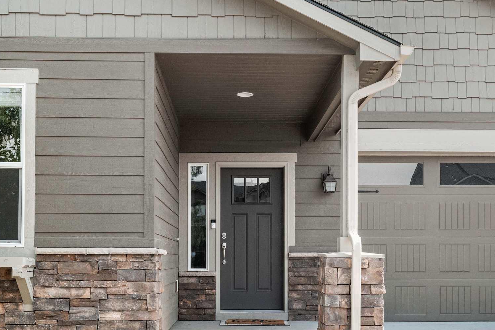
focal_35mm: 47
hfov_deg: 42.0
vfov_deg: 28.3
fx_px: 644
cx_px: 249
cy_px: 252
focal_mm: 22.9
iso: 640
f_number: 8
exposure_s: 1/640
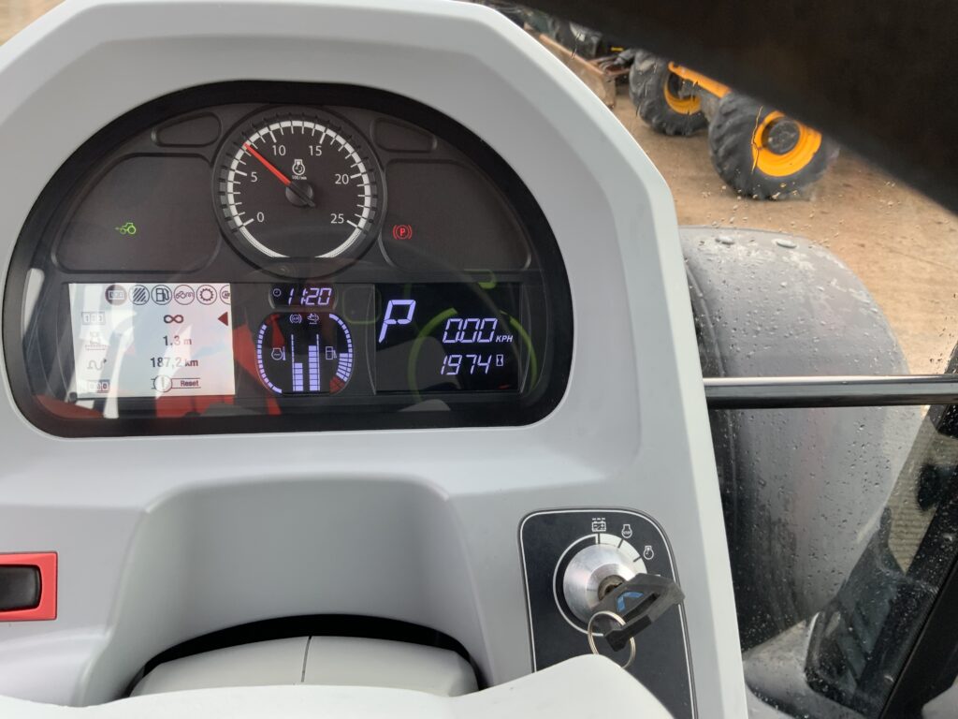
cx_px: 479
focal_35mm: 29
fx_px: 803
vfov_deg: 48.2
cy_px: 360
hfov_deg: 61.7
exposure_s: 1/122
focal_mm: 3
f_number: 1.8
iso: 32
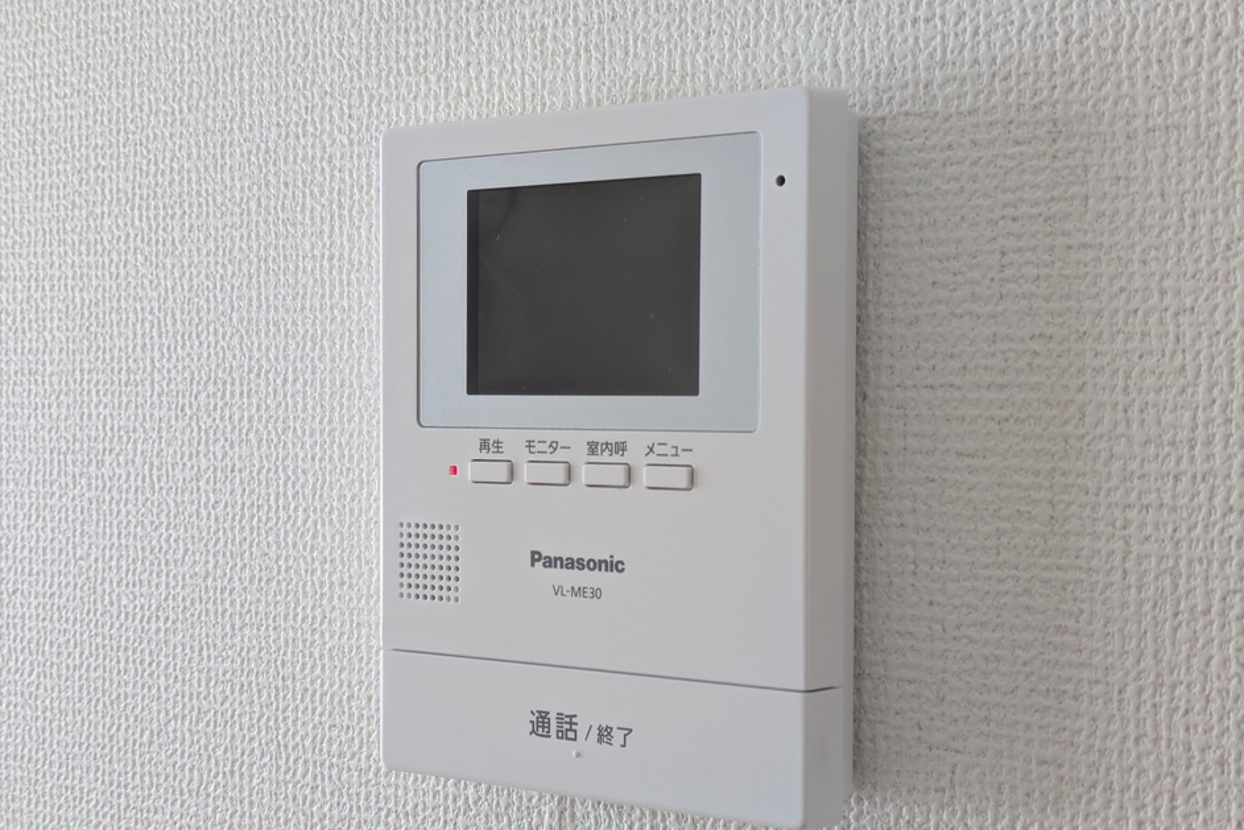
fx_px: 1866
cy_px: 457
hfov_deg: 36.9
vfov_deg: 25.1
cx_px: 612
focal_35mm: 54
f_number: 1.89
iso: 110
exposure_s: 1/120
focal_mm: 5.43
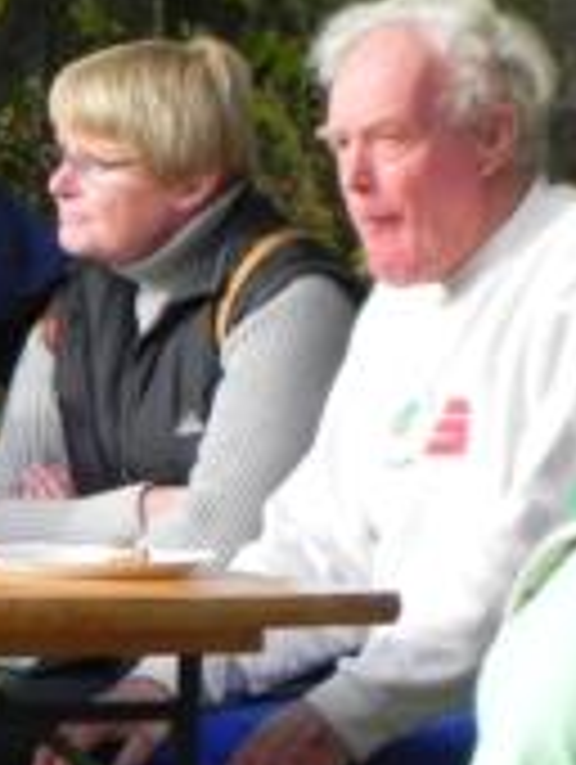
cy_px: 515
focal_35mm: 379
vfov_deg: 5.2
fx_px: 8388
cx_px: -378
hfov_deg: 3.9
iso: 160
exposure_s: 1/192
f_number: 5
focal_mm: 23
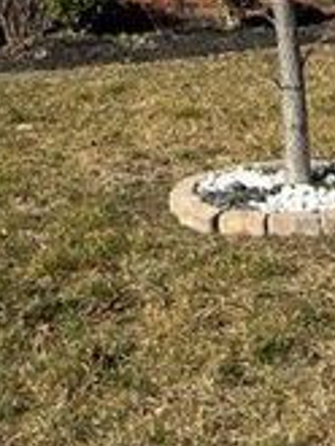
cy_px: -377
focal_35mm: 105
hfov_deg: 13.9
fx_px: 1353
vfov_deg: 15.7
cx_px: 14
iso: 50
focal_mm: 5.7
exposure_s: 1/4115
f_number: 1.5
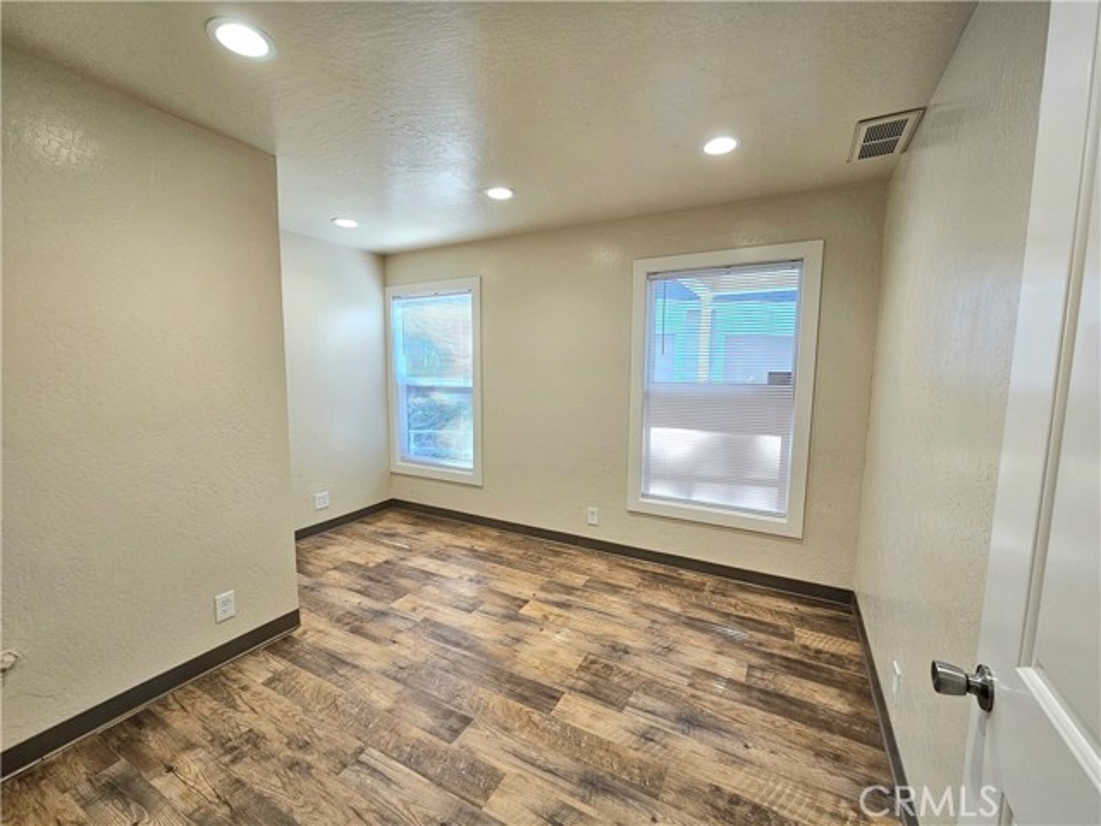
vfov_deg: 89.9
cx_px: 550
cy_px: 413
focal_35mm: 13
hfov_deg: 106.2
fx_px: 413
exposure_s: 1/60.2
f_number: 2.2
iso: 64
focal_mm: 2.2
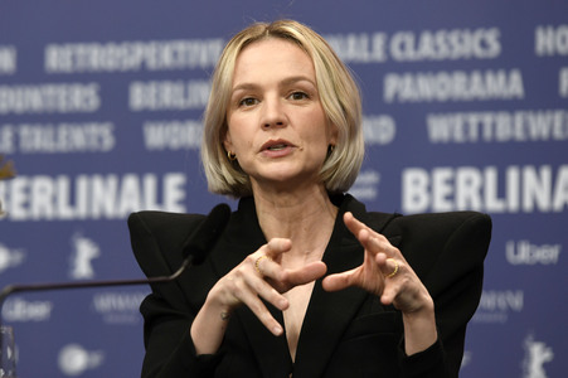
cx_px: 284
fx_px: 2601
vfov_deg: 8.3
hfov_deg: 12.5
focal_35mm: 165
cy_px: 189
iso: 1250
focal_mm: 165
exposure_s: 1/320
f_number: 4
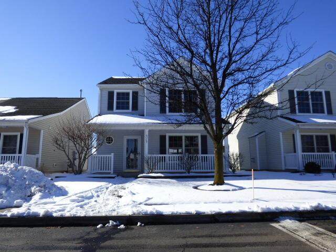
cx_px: 168
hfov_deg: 73.9
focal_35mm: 23
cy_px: 126
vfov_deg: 58.9
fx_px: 223
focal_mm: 4.11
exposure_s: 1/1600
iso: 100
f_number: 3
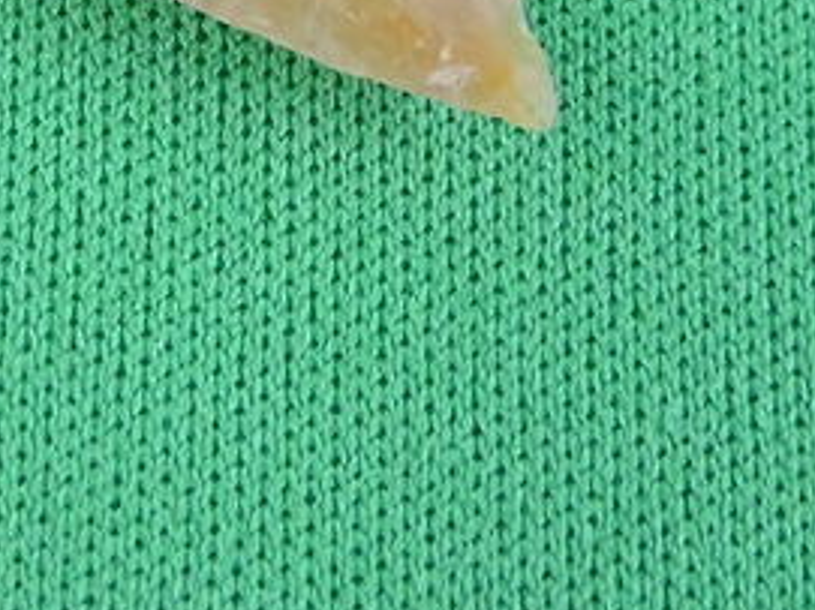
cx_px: 179
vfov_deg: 14.1
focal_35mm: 100
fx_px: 2353
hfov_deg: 19.5
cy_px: -207
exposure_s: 1/100
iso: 800
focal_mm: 6.3
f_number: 3.8
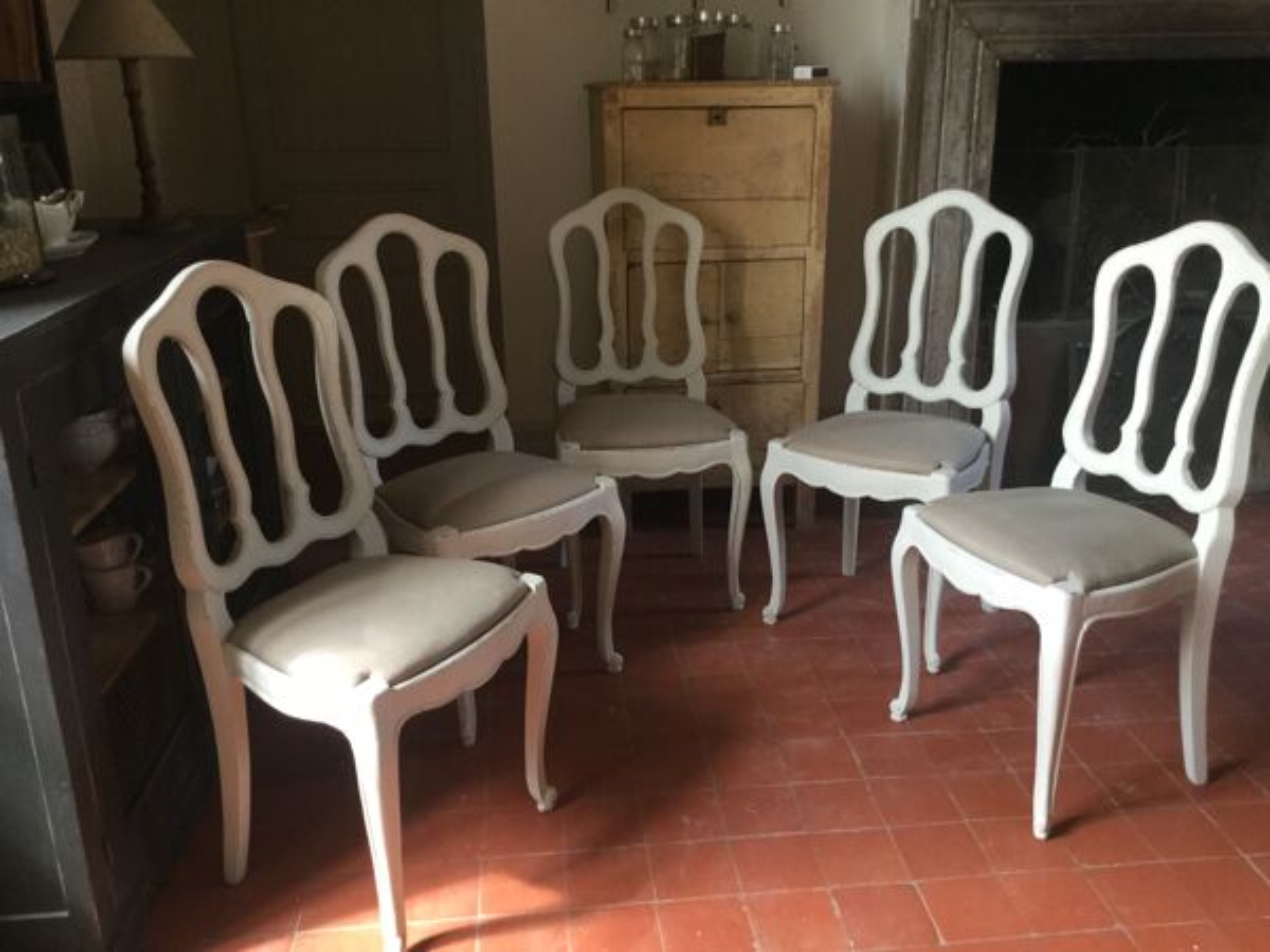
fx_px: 1137
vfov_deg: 45.4
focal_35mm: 31
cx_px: 635
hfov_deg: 58.4
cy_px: 476
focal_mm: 3.3
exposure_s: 1/33
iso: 100
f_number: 2.4
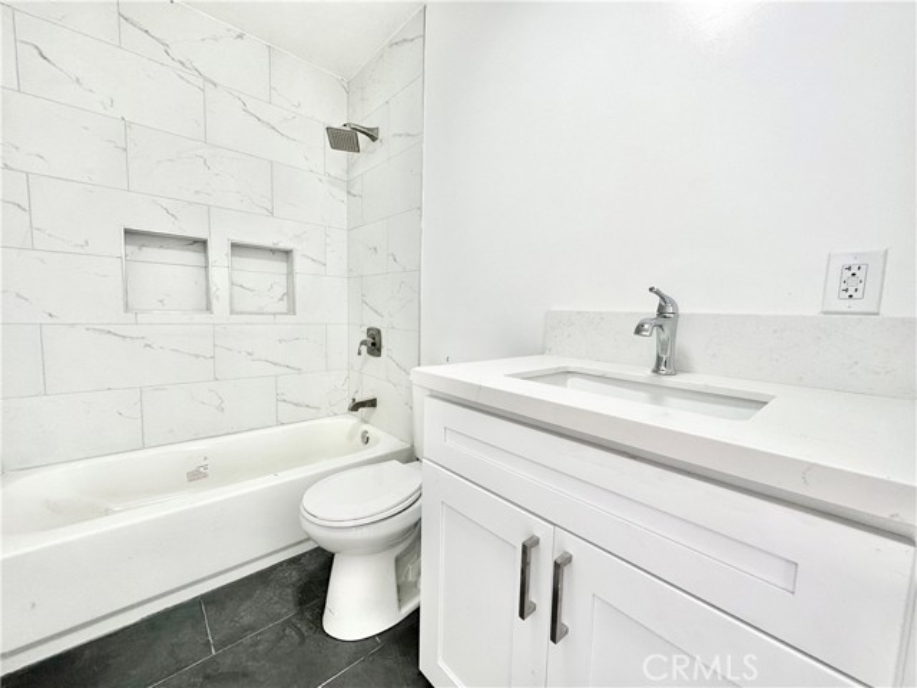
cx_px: 458
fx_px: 371
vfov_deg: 85.7
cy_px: 344
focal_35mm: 14
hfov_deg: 102.1
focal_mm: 2.22
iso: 80
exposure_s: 1/120
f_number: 2.2
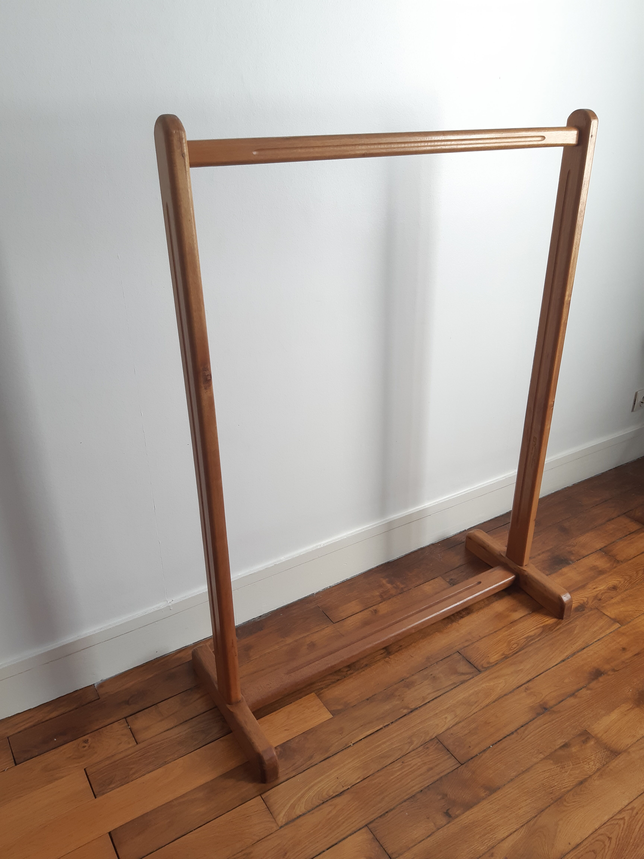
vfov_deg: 67.3
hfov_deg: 53.1
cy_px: 430
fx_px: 645
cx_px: 322
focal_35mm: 26
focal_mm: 3.93
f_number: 1.7
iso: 64
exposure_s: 1/100
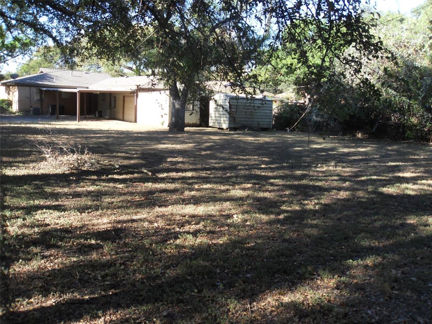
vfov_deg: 40.7
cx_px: 216
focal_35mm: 35
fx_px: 437
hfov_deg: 52.6
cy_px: 162
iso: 80
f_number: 3.5
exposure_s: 1/180
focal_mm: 6.3
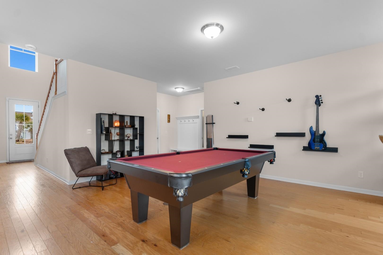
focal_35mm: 16
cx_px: 192
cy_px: 128
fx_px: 170
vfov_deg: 73.7
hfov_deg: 96.7
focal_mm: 11
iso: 100
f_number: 4.8
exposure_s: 1/6
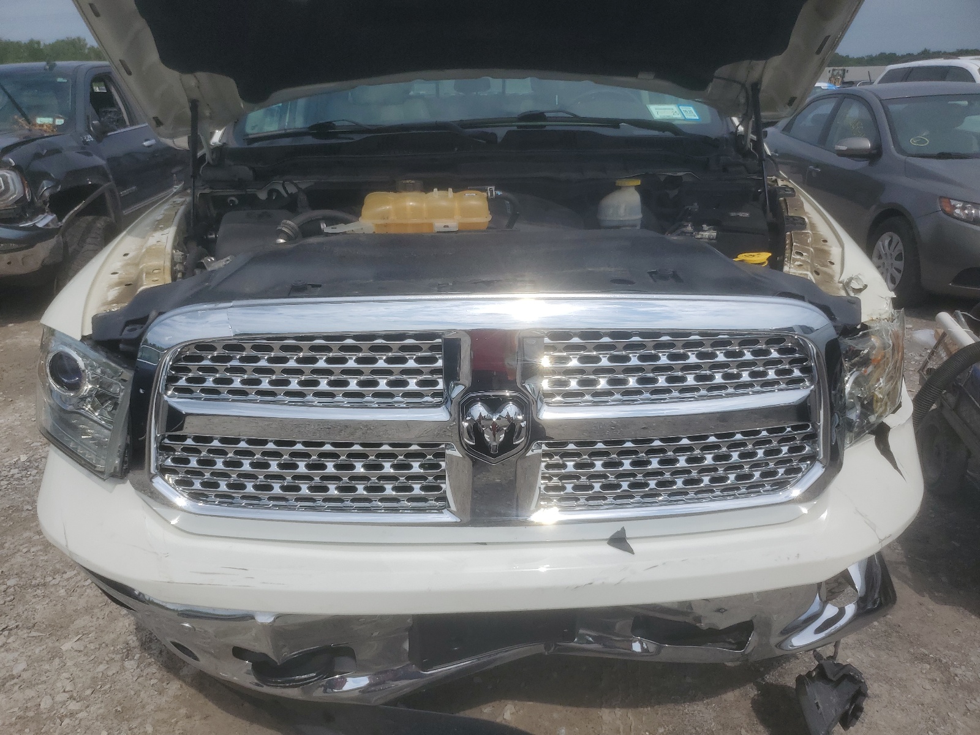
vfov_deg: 53.1
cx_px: 490
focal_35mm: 26
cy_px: 368
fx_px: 736
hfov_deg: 67.3
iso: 50
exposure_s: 1/10000
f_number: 1.5
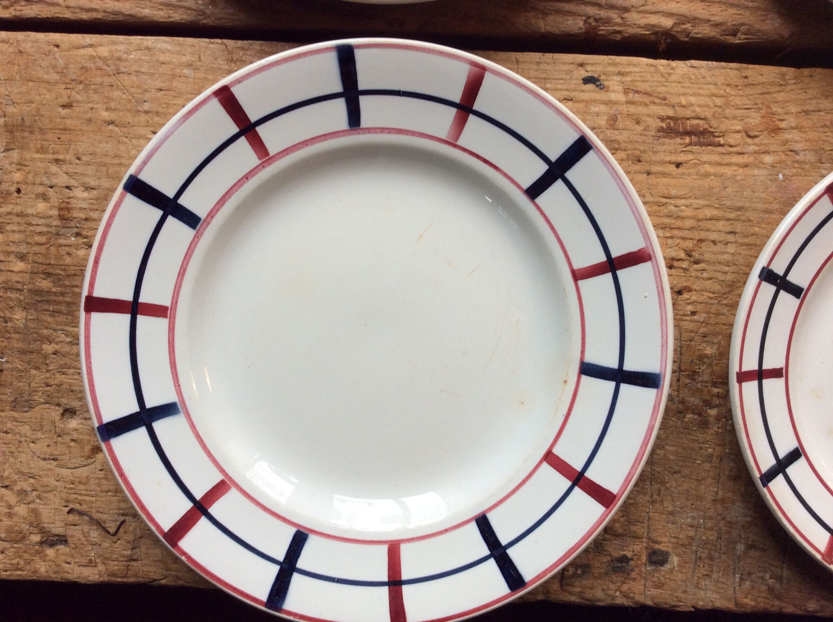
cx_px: 416
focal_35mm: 32
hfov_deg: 56.9
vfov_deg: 44.1
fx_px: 769
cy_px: 311
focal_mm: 3.3
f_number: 2.4
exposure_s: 1/100
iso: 40
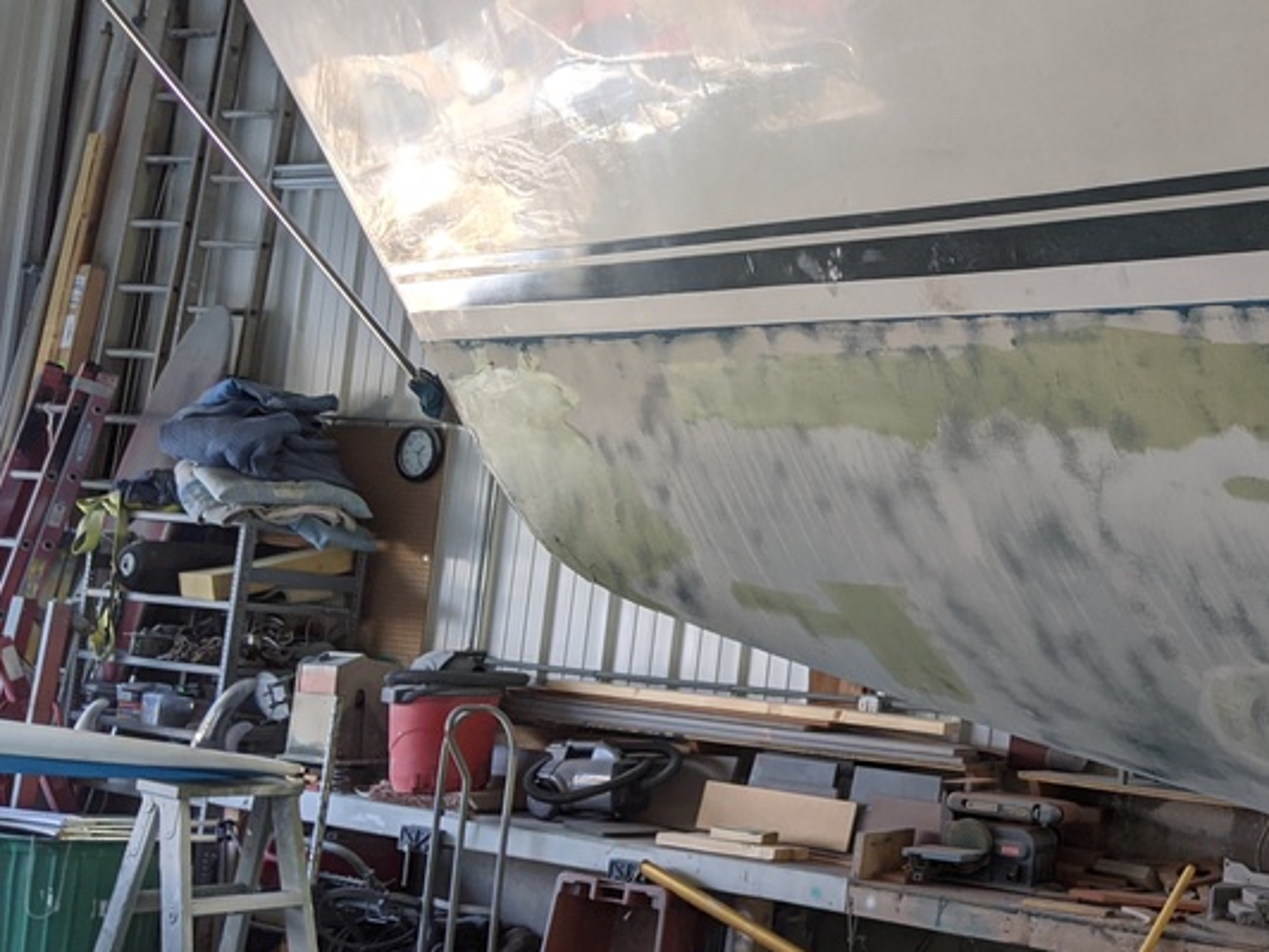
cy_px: 458
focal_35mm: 52
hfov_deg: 34.8
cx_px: 1140
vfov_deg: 28.0
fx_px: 1906
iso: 74
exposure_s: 1/120
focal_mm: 4.44
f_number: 1.8
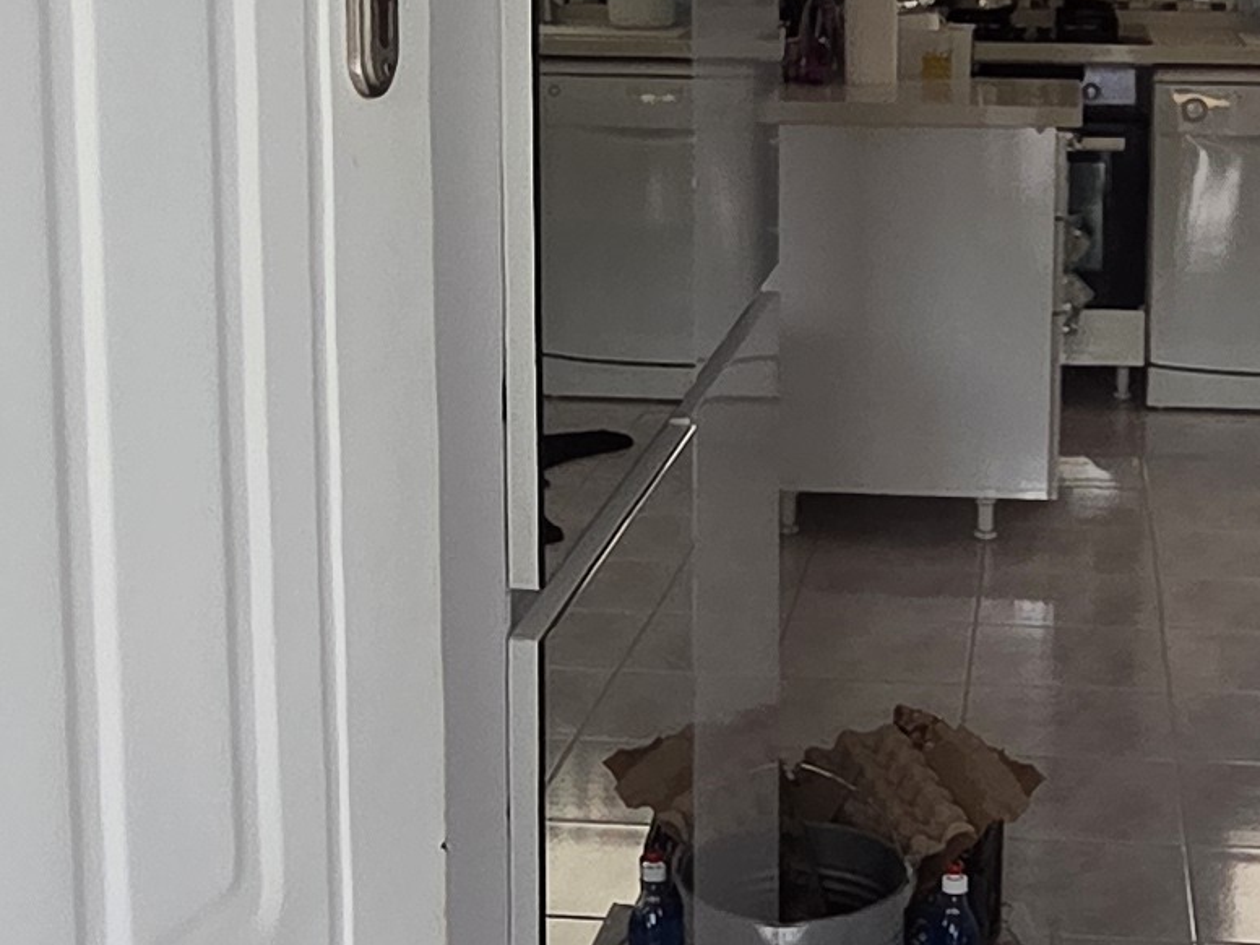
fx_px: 2439
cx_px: 831
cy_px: 187
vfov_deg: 21.7
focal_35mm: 67
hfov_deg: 28.8
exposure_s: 1/100
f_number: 2.2
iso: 200
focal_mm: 2.2
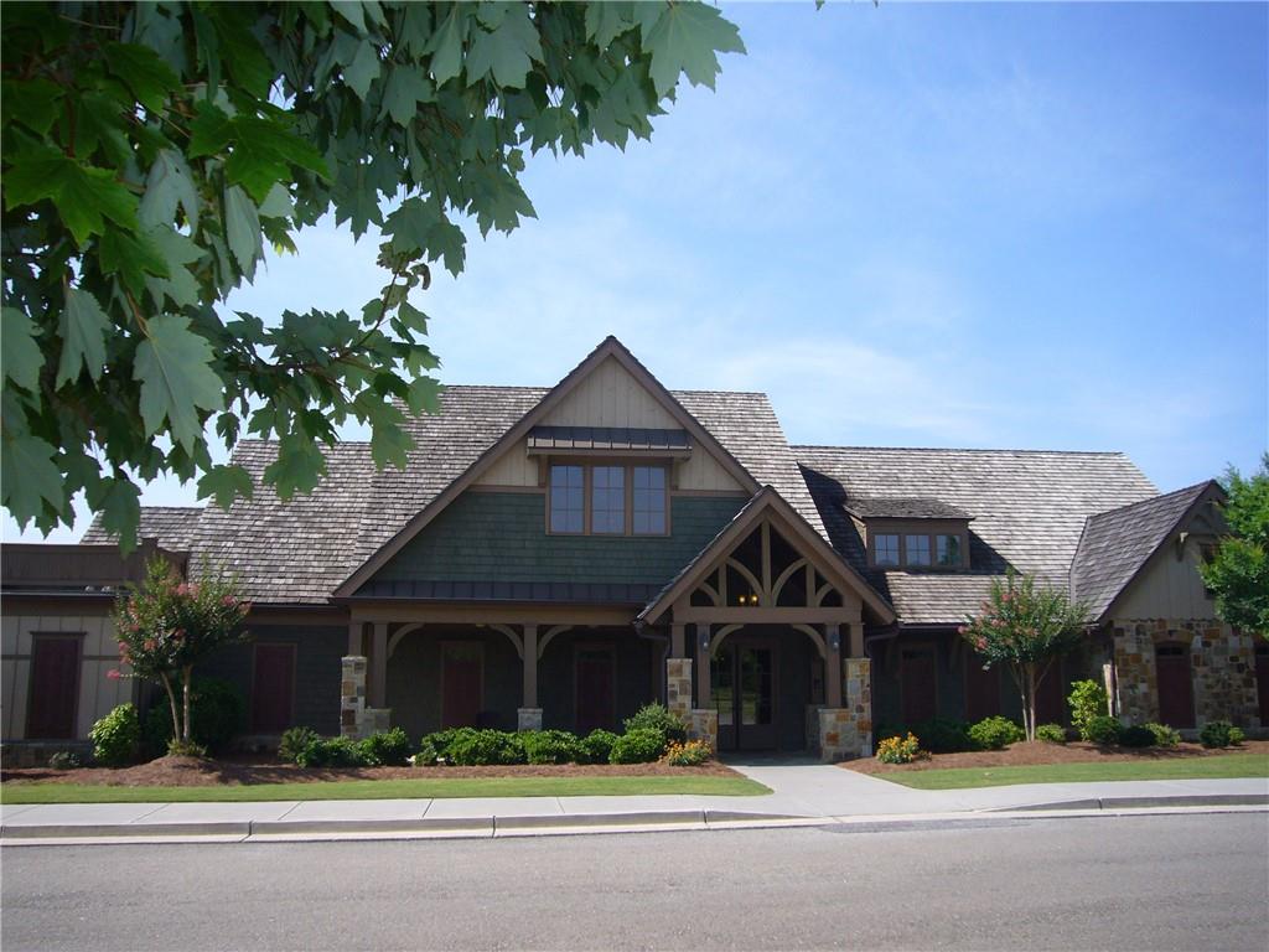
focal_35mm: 30
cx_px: 634
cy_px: 476
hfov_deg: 60.0
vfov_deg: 46.8
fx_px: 1100
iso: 80
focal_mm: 4.9
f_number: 5.6
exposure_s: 1/250
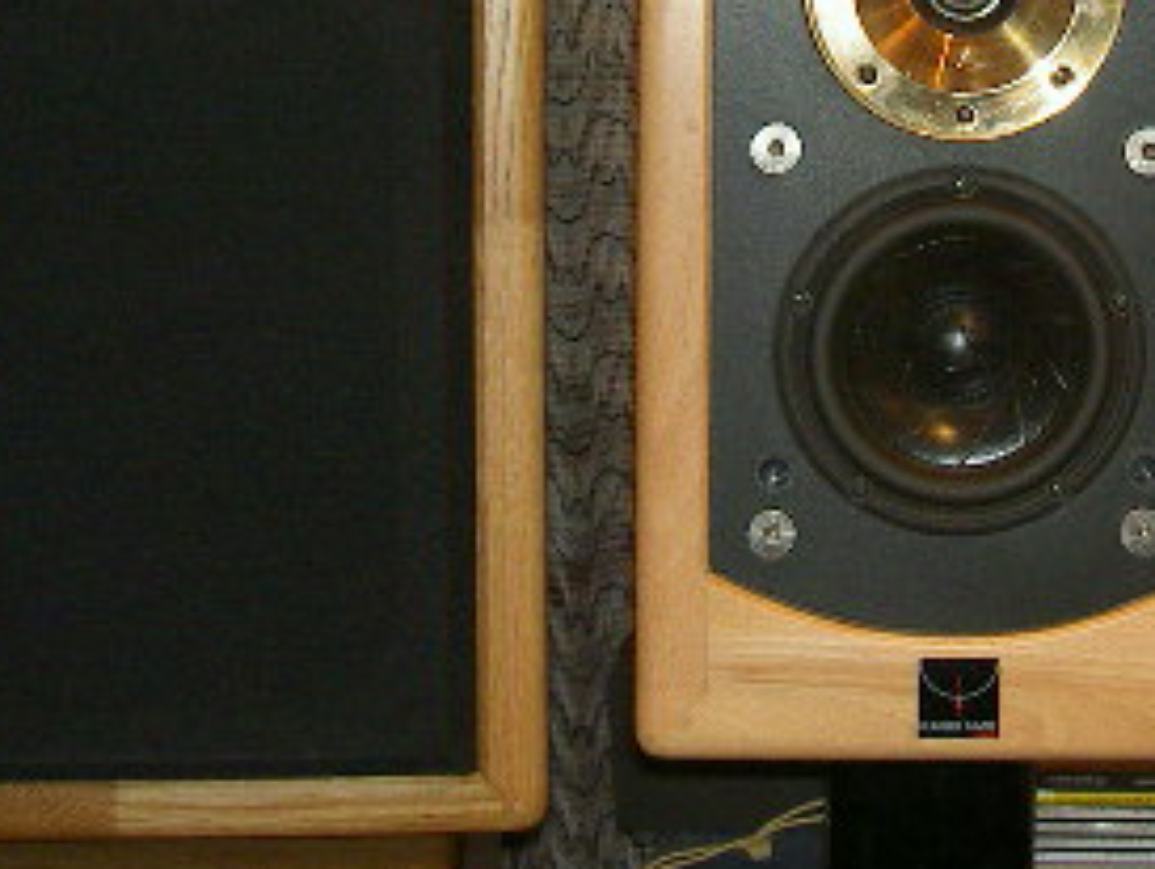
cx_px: 953
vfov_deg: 15.9
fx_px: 3039
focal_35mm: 91
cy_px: -13
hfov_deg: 21.2
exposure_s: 1/59.5
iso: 100
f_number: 2.8
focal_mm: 8
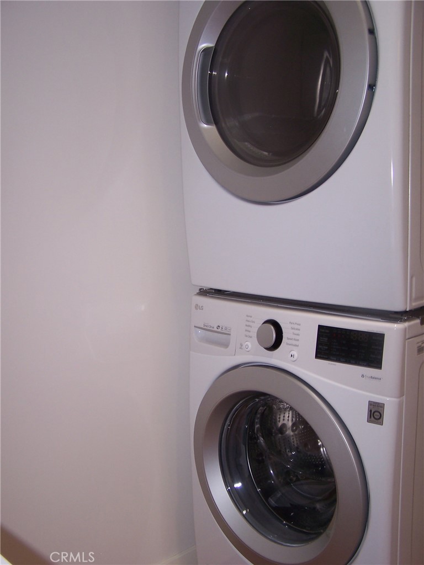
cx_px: 212
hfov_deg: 37.7
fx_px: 621
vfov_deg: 49.0
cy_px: 282
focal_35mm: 38
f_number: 2.8
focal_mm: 6.3
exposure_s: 1/60
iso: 80
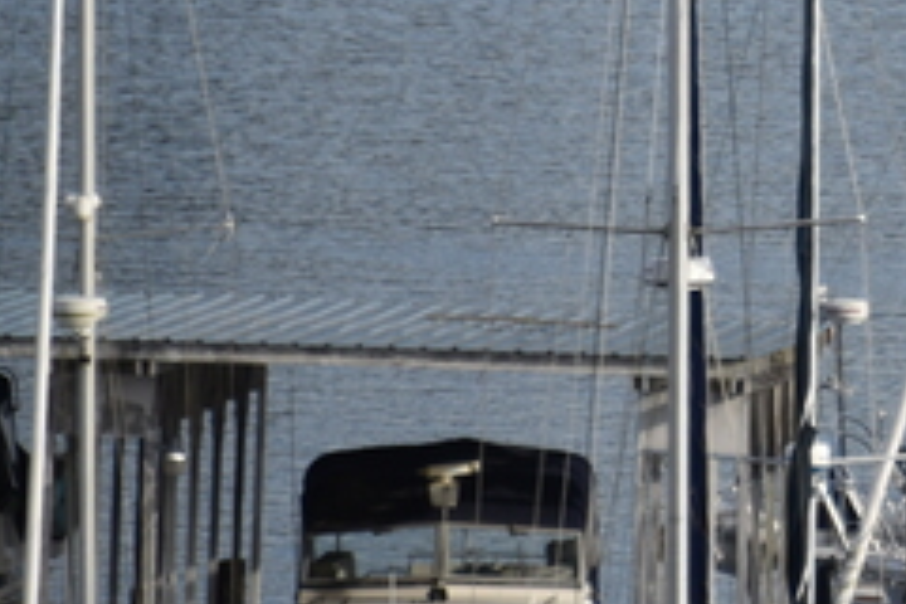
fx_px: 22850
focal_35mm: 908
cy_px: -966
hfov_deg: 2.3
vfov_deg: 1.5
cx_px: 2352
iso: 100
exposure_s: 1/400
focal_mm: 170
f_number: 6.3
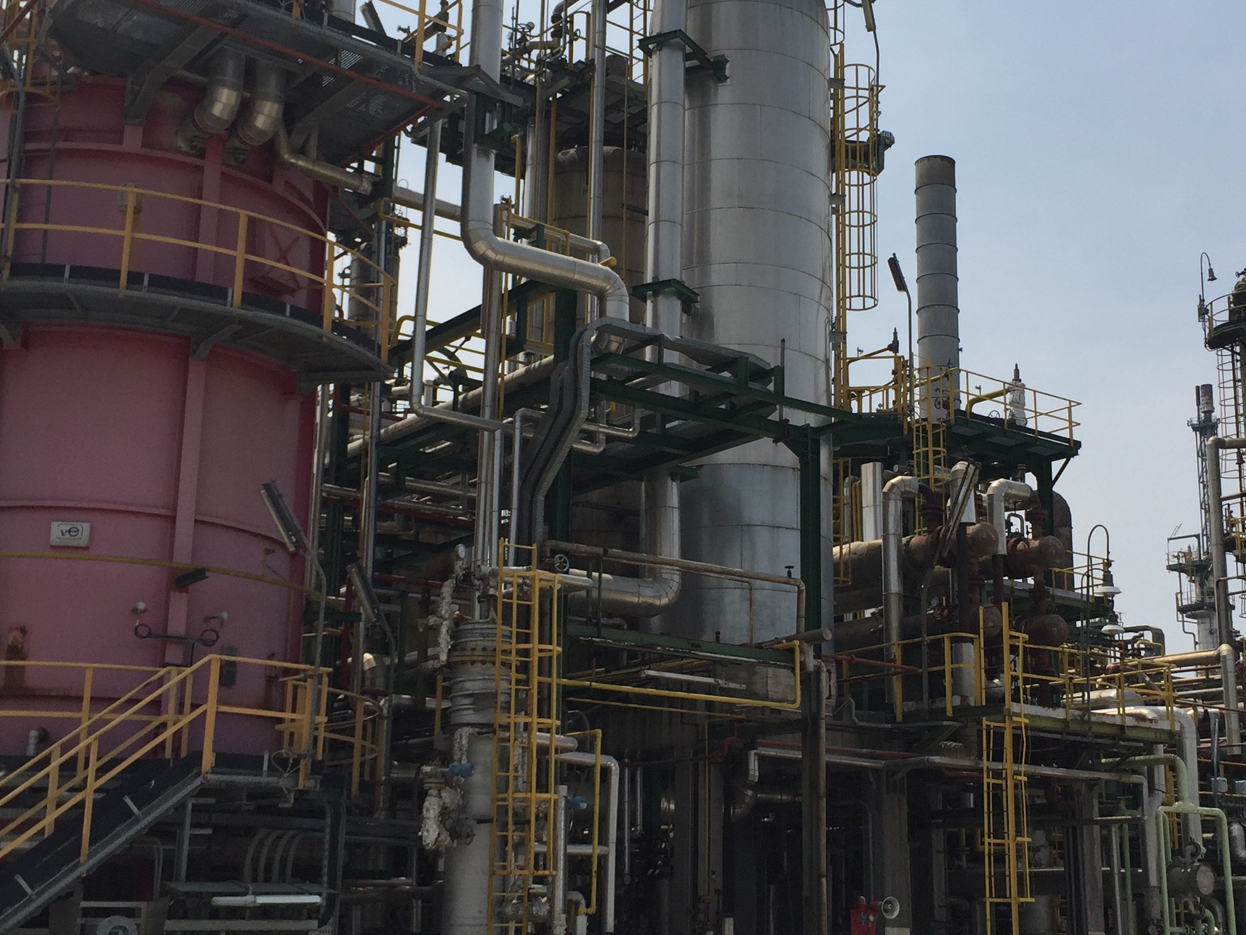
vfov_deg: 30.3
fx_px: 1728
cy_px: 492
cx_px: 724
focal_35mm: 48
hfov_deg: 39.5
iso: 32
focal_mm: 4.15
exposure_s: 1/4405
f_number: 2.2
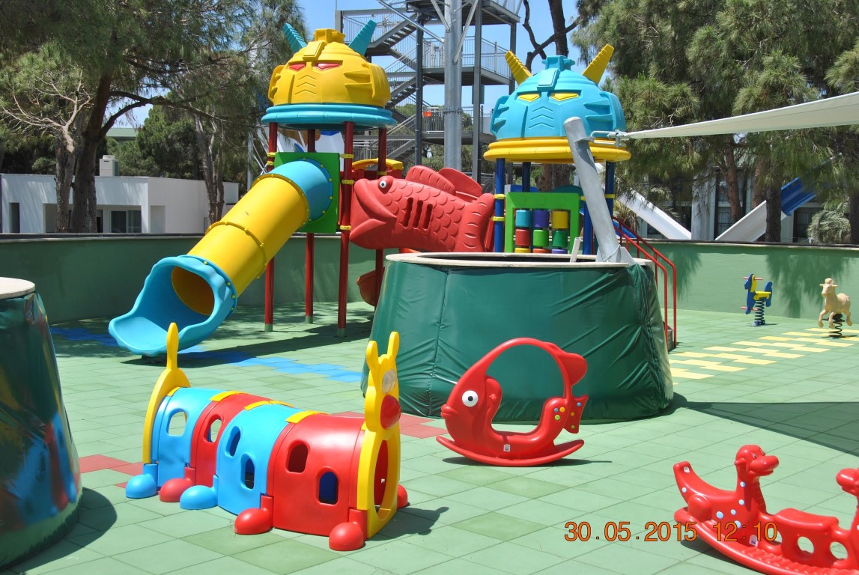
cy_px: 288
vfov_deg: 29.0
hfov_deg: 42.3
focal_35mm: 46
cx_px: 430
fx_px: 1111
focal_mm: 31
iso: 100
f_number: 8
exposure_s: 1/250
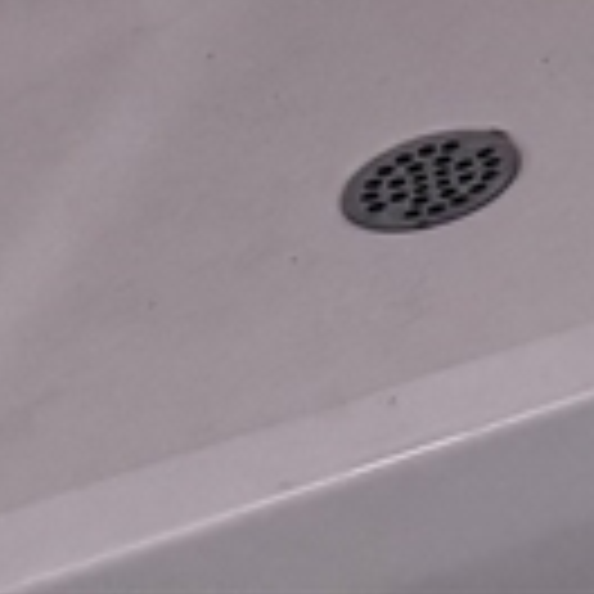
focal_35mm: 164
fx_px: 3184
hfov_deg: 7.7
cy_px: -1130
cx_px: 2264
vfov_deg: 8.9
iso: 200
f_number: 1.78
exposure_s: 1/120
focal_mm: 6.76
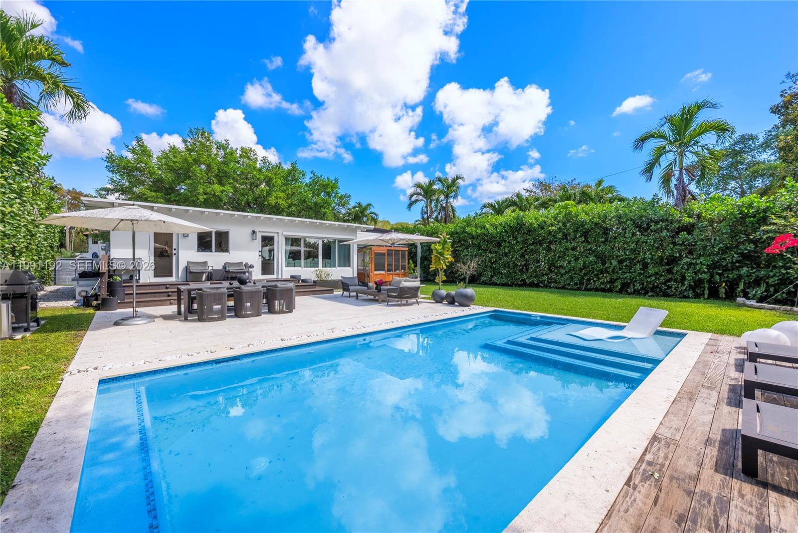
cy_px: 266
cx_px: 399
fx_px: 310
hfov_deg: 104.2
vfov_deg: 81.3
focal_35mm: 14
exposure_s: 1/320
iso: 100
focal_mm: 14
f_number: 8
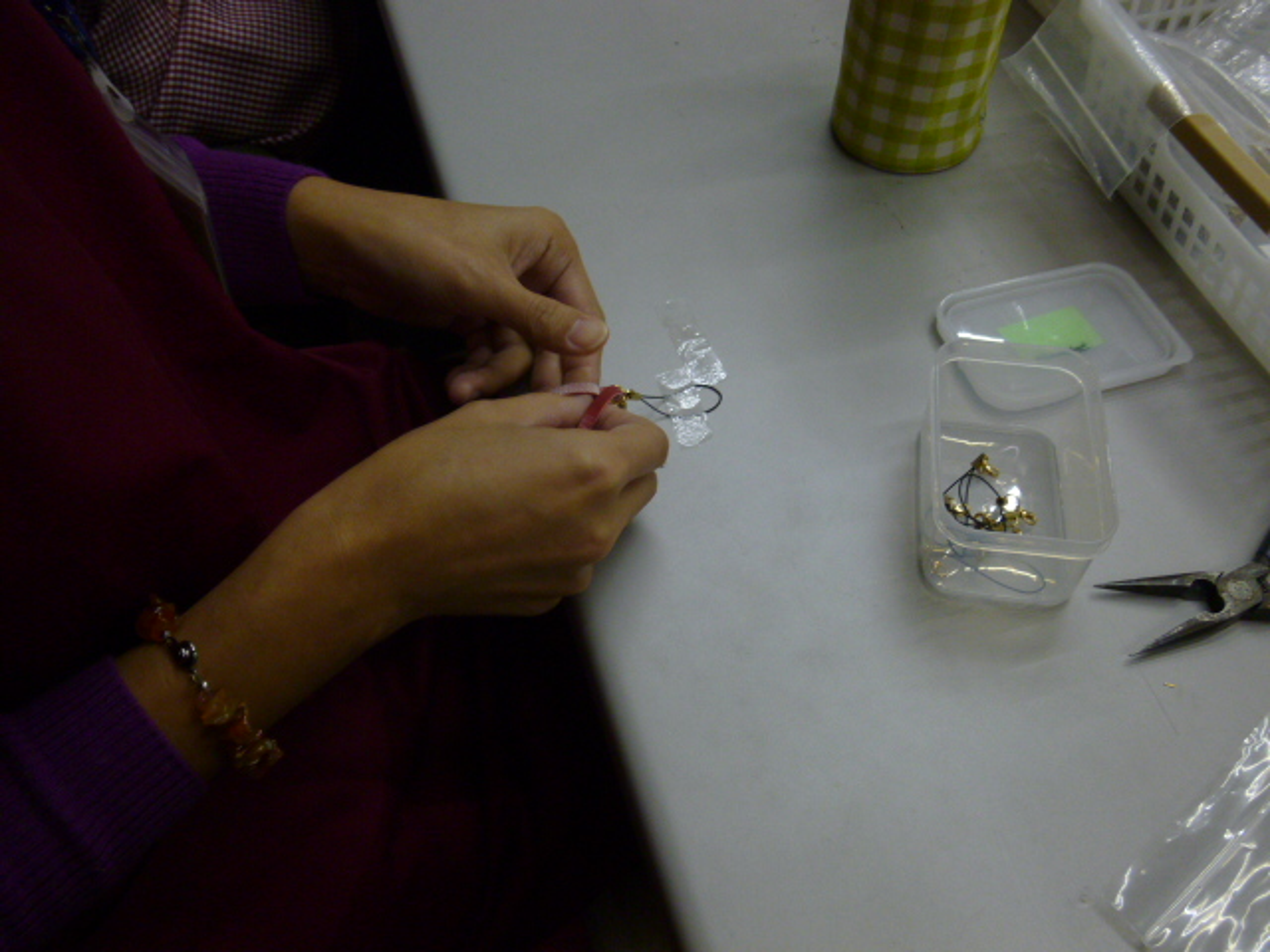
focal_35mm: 31
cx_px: 635
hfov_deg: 58.4
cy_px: 476
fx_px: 1137
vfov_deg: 45.4
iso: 250
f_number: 3.4
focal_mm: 5.6
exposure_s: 1/60
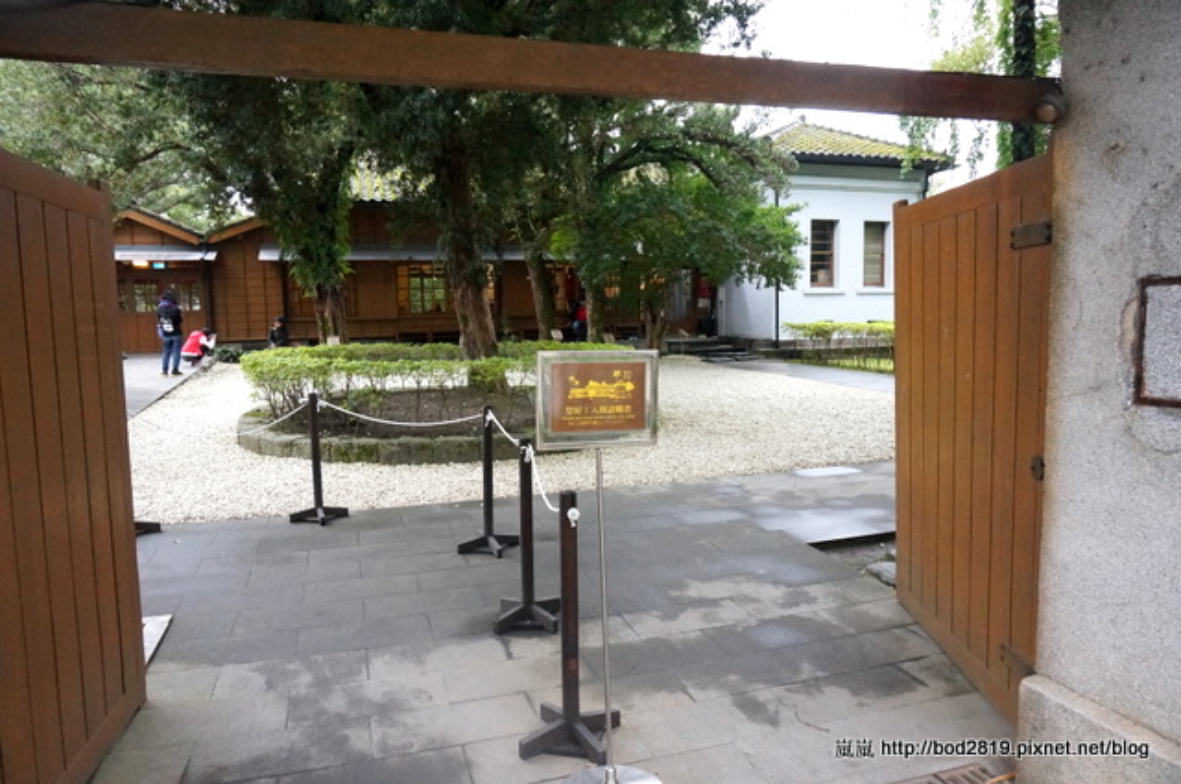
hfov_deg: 73.8
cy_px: 392
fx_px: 786
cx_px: 590
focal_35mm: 24
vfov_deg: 53.0
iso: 3200
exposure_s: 1/125
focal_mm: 16
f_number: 6.3
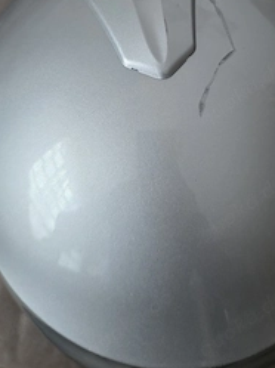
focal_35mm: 37
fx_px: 393
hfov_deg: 38.5
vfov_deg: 48.9
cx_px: 161
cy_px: 109
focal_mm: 6.25
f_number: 1.7
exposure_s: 1/101
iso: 500
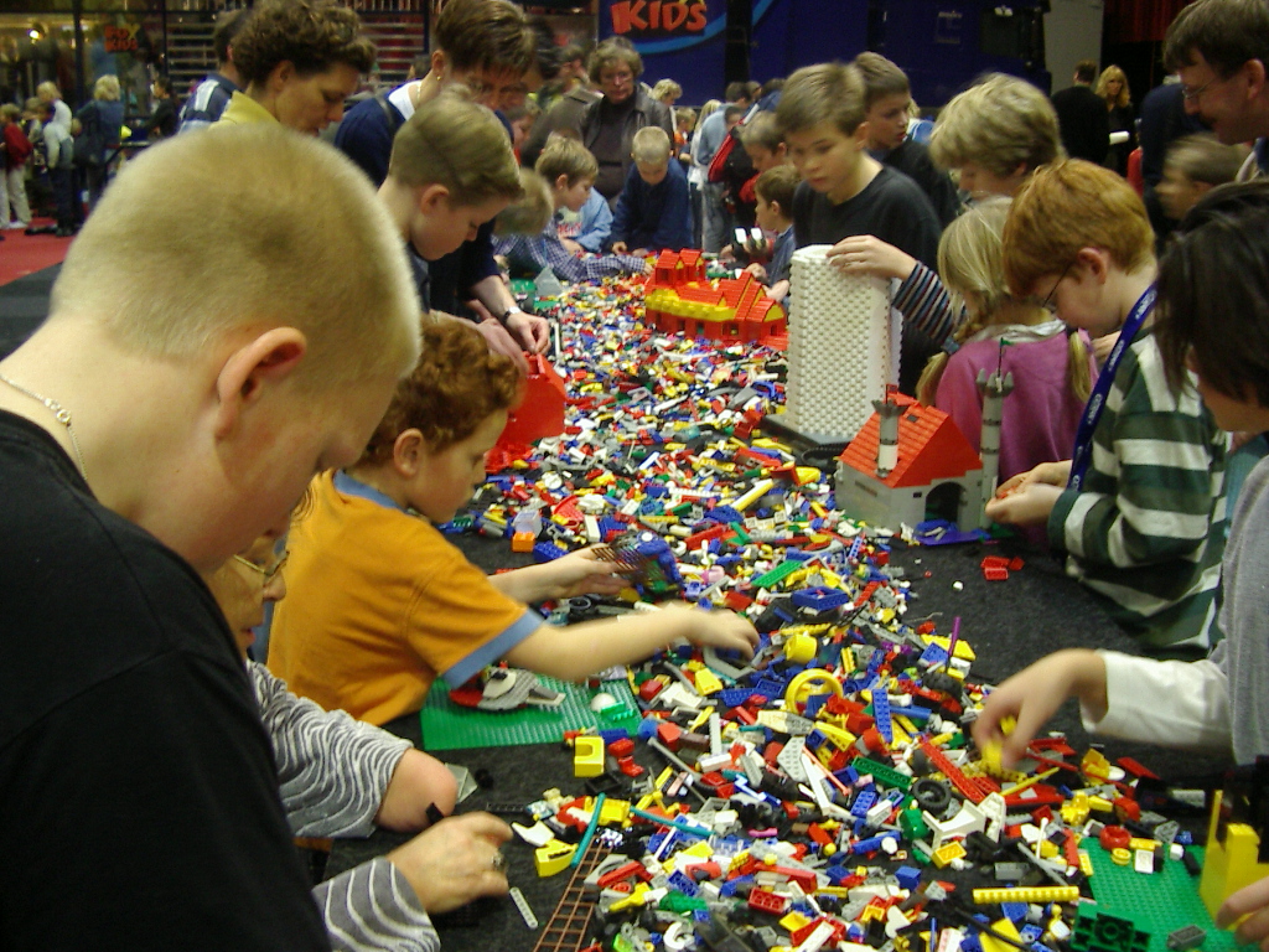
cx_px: 634
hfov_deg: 49.0
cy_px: 476
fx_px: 1393
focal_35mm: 38
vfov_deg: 37.7
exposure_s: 1/10
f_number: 2.6
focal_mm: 5.8
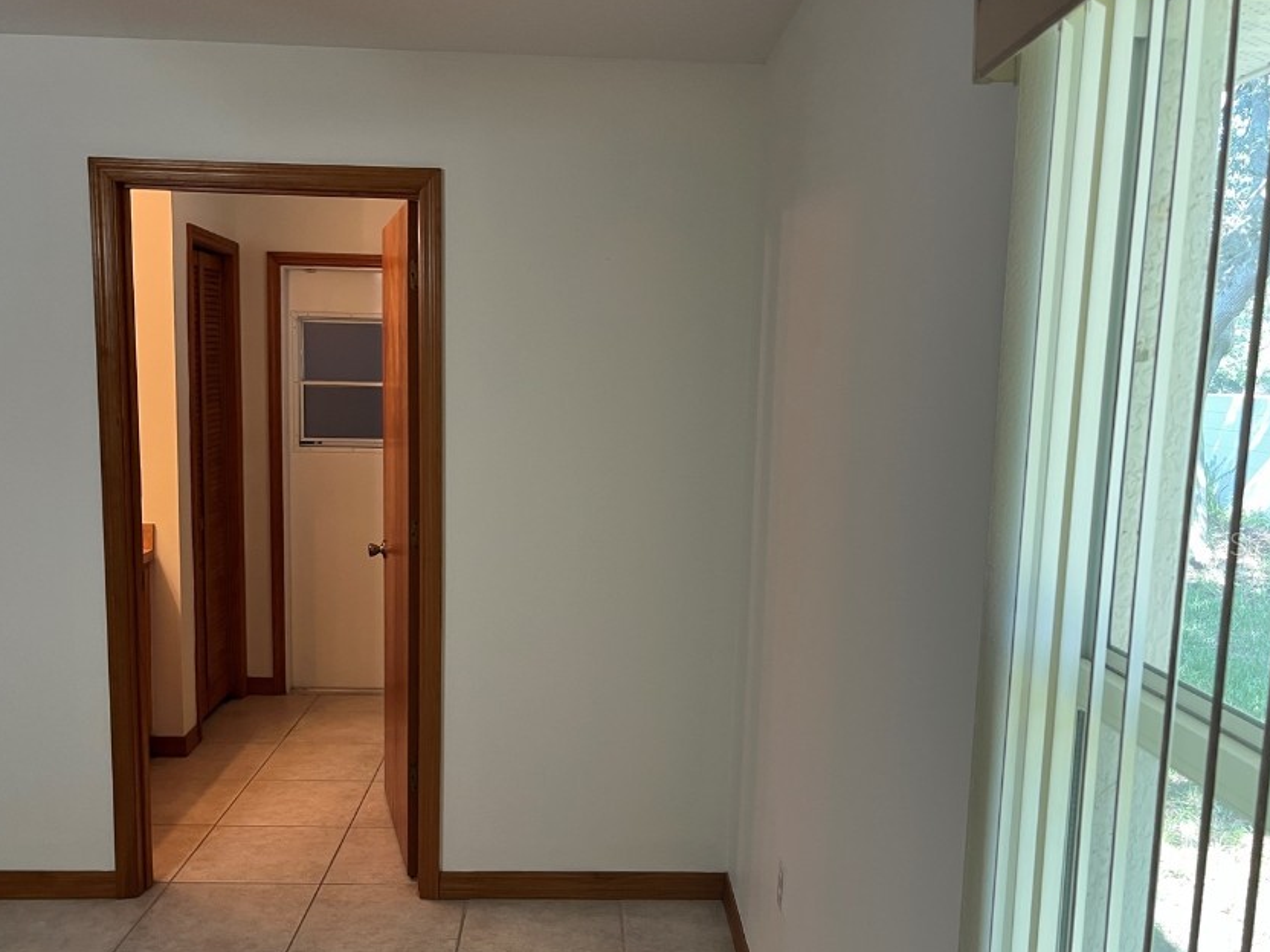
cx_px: 592
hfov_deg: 56.8
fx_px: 1174
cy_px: 543
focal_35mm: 32
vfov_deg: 44.0
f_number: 1.6
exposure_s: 1/60
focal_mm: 5.1
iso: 80
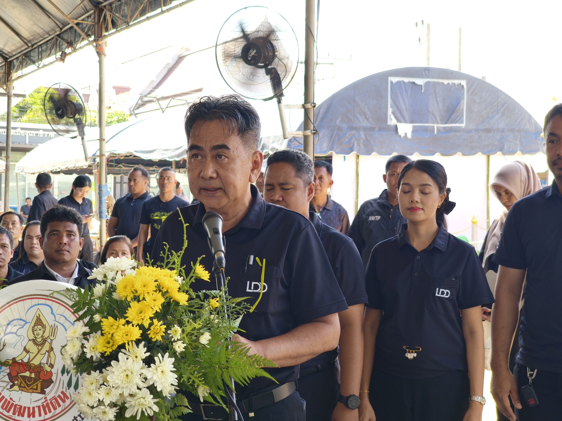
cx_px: 281
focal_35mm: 60
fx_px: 974
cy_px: 210
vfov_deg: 24.4
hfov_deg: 32.2
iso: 100
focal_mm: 8.8
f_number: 2
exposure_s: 1/100
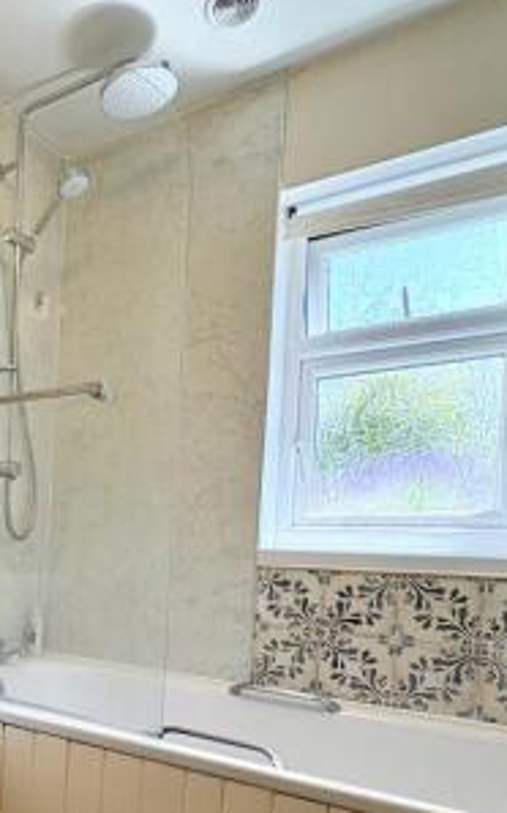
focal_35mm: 29
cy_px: 577
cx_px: -18
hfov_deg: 37.7
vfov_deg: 62.1
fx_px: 642
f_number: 2.2
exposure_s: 1/113
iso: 64
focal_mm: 2.22
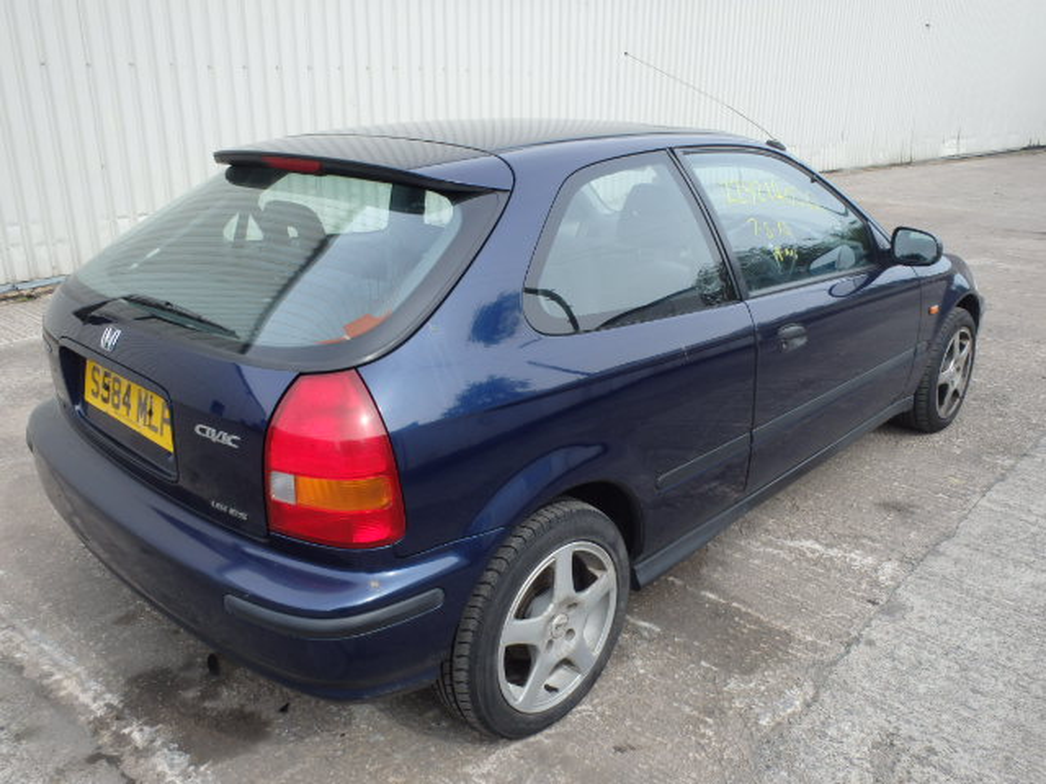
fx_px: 846
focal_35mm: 28
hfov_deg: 63.4
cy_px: 392
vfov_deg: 49.7
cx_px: 523
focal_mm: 5
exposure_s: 1/320
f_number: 3.9
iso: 125
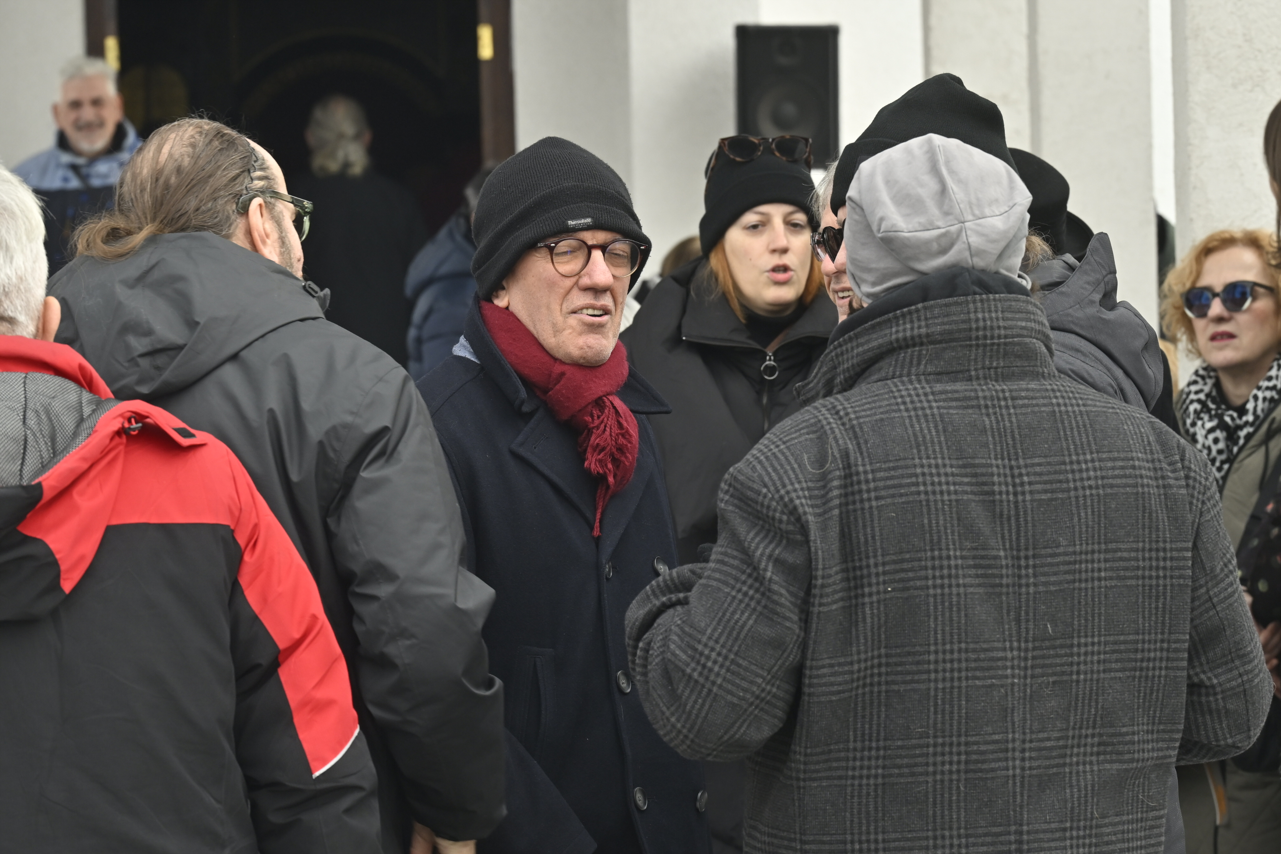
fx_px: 6120
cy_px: 427
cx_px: 640
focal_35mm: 172
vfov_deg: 8.0
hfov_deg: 11.9
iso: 320
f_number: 7.1
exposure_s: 1/200
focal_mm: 115
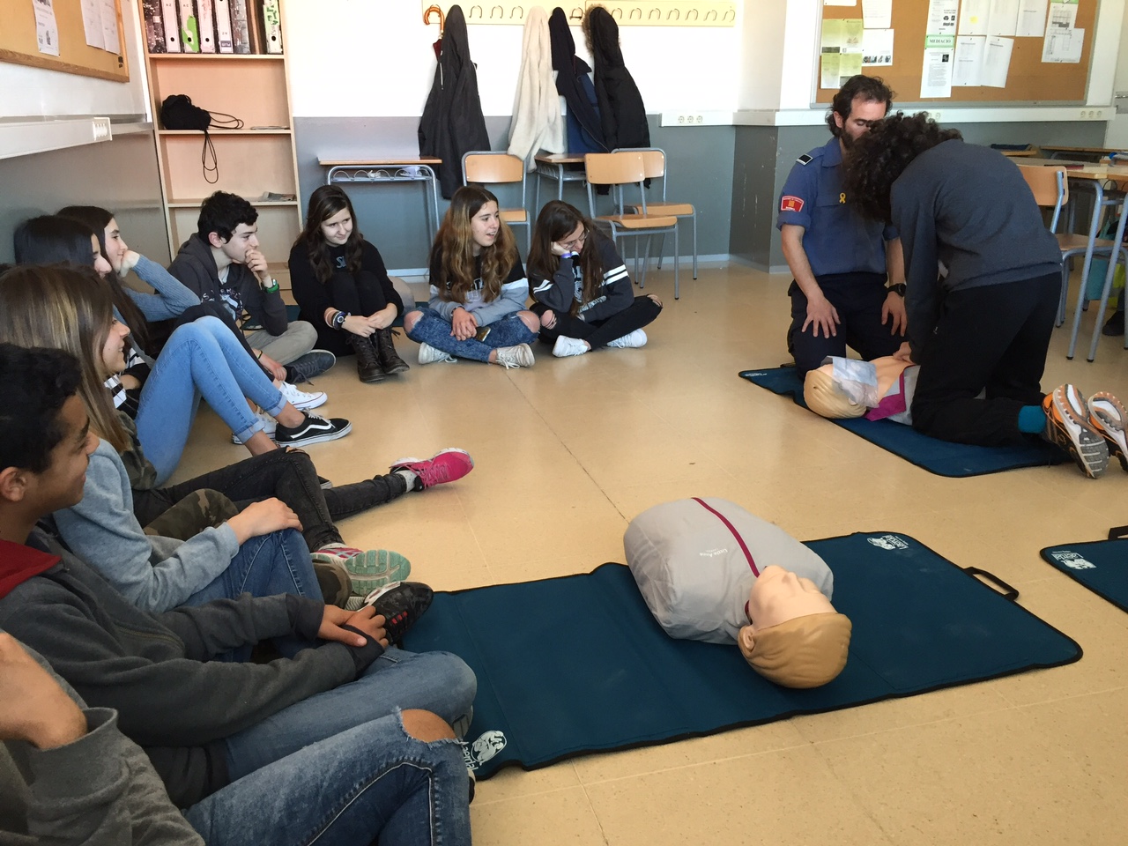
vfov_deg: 48.2
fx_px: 945
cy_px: 423
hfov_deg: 61.7
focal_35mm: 29
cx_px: 564
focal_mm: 4.15
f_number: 2.2
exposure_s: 1/33
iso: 125
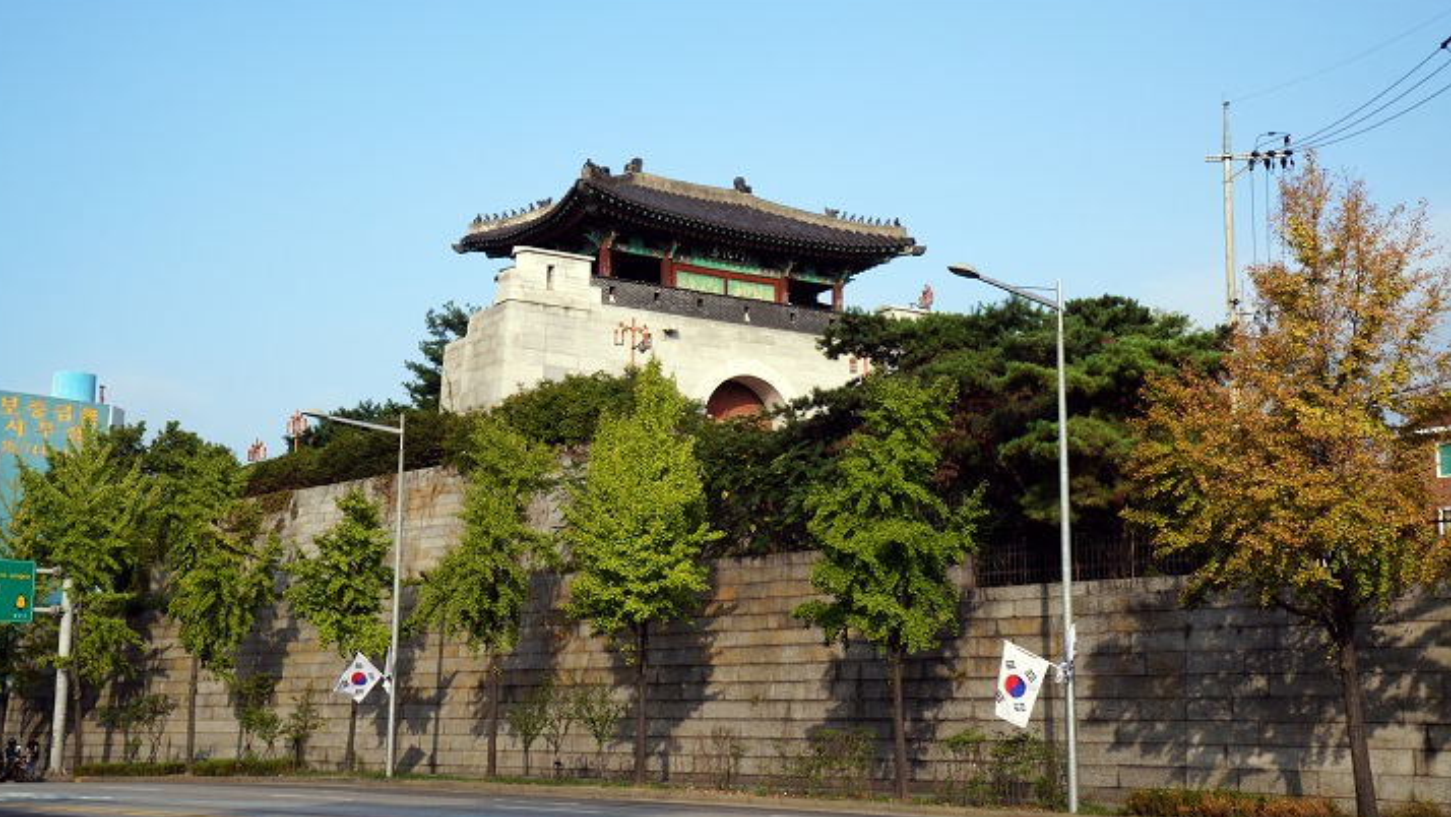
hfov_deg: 44.1
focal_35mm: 47
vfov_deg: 25.7
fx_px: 1791
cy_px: 397
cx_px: 711
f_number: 16
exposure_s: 1/80
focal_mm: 29
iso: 100
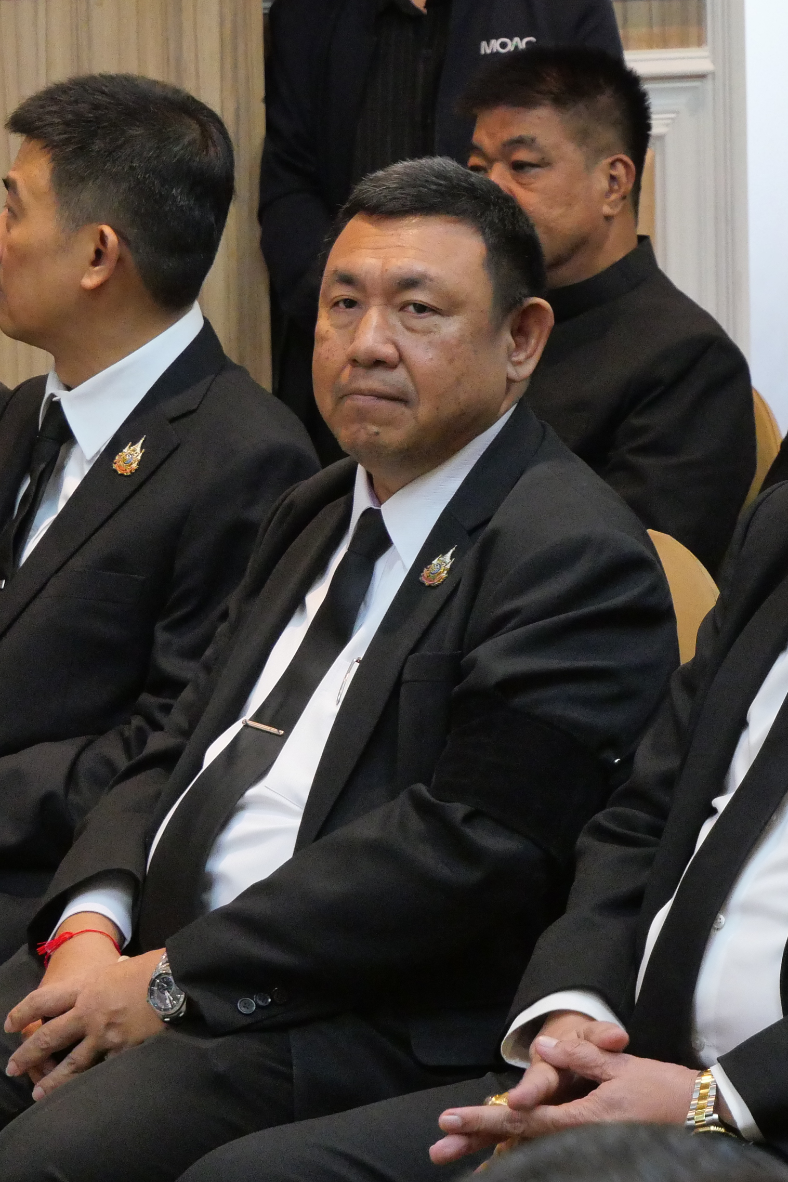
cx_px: 317
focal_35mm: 165
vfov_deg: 12.5
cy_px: 557
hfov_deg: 8.3
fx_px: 5417
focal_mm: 49
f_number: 5.6
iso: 3200
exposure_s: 1/80
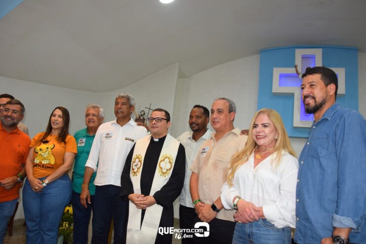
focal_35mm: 27
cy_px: 122
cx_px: 183
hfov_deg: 67.4
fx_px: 275
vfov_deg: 47.9
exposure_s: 1/100
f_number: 5
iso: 800
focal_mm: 18
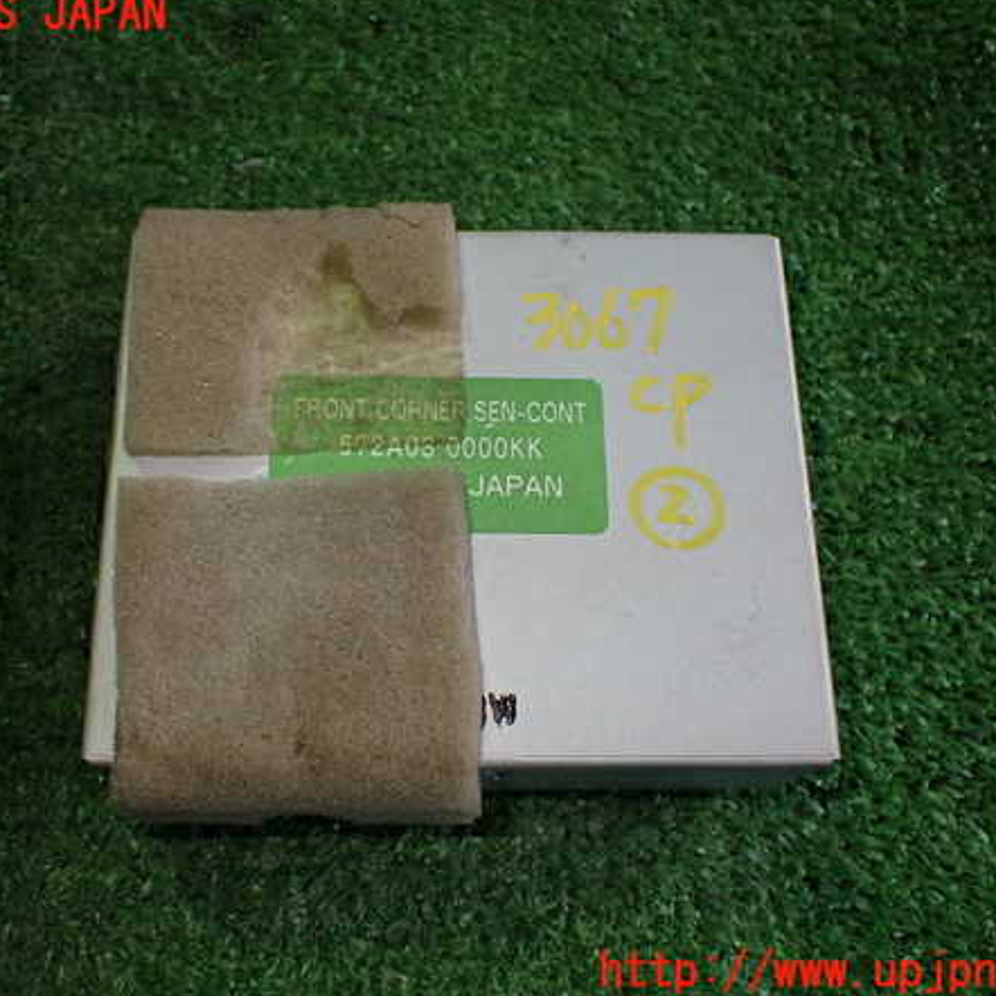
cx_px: 433
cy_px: 493
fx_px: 1172
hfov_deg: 45.9
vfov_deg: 46.0
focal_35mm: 36
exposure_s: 1/125
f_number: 2.3
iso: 250
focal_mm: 5.4
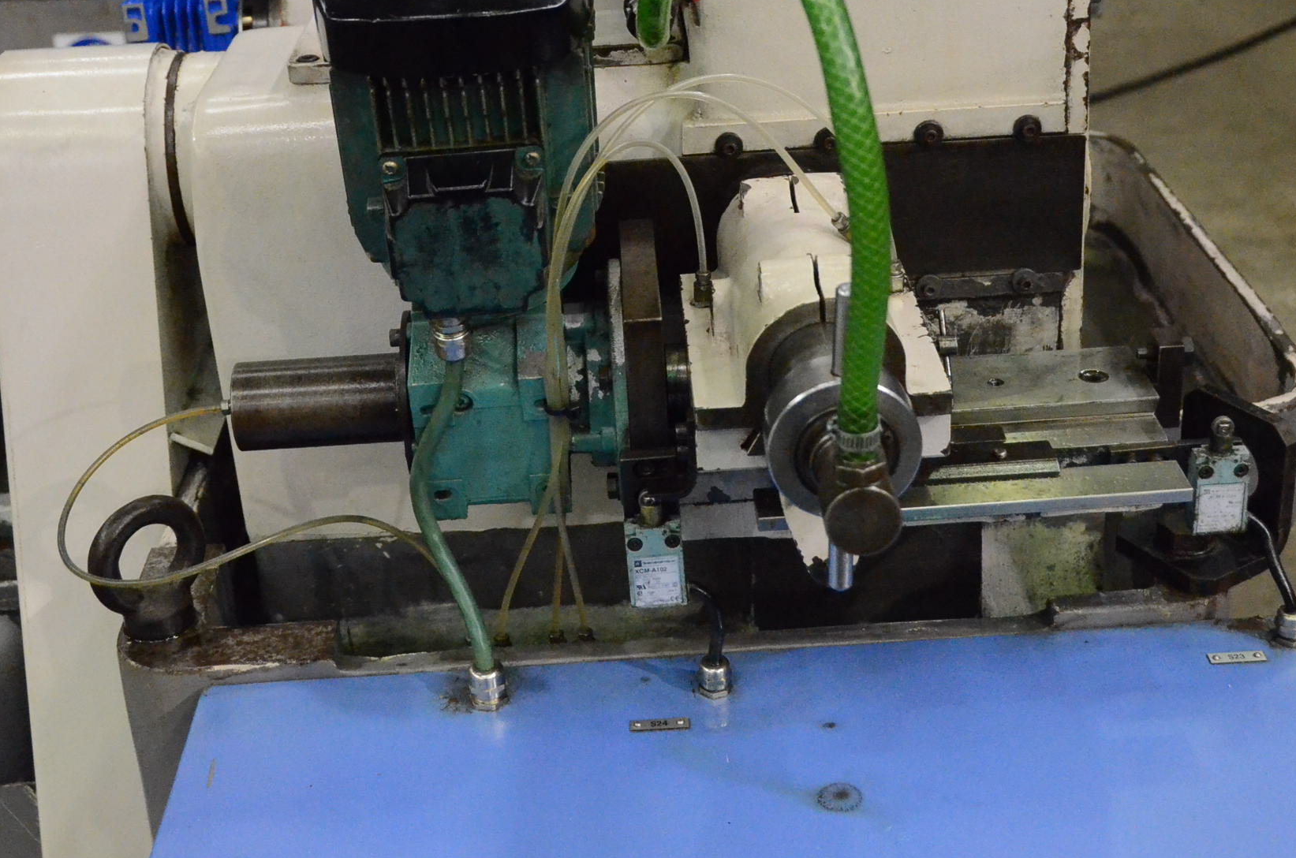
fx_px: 1940
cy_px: 216
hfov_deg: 36.9
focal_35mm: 54
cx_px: 693
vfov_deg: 24.7
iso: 6400
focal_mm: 24
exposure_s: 1/320
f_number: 3.8
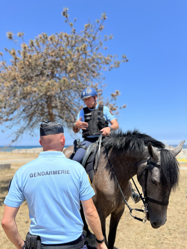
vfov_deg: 67.3
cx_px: 94
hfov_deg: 53.1
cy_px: 124
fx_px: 187
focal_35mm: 26
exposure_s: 1/5319
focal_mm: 5.7
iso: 50
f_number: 1.5
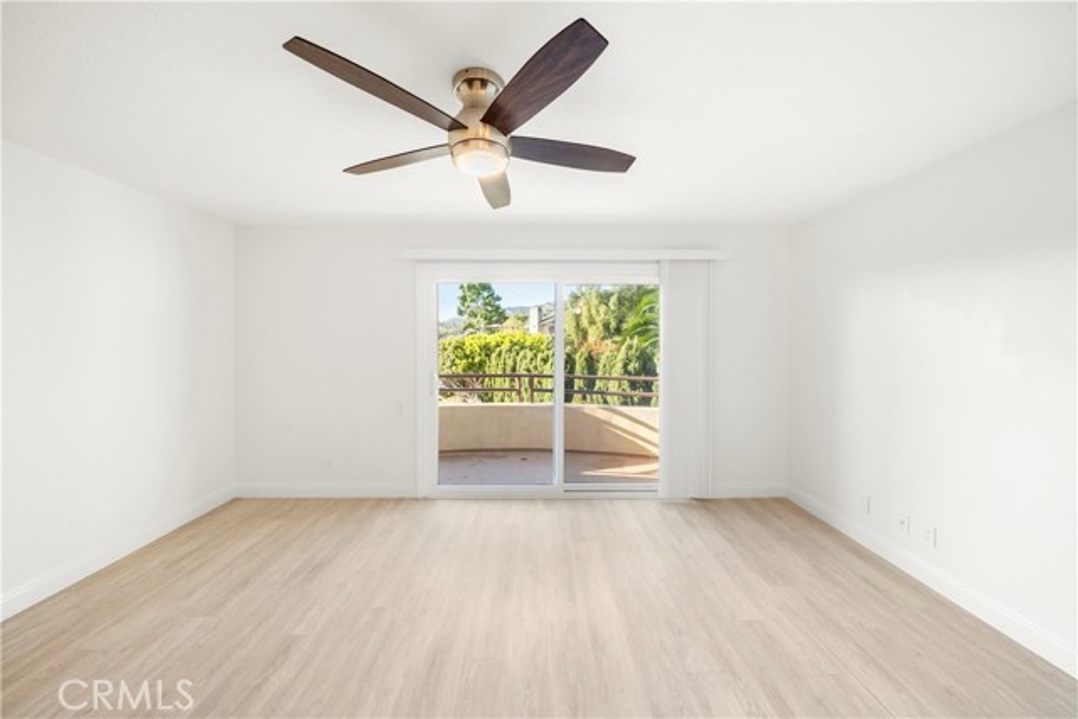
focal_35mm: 12
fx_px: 359
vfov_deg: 90.0
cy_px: 360
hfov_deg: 112.6
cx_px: 539
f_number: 10
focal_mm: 12
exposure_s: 1/25
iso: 1600
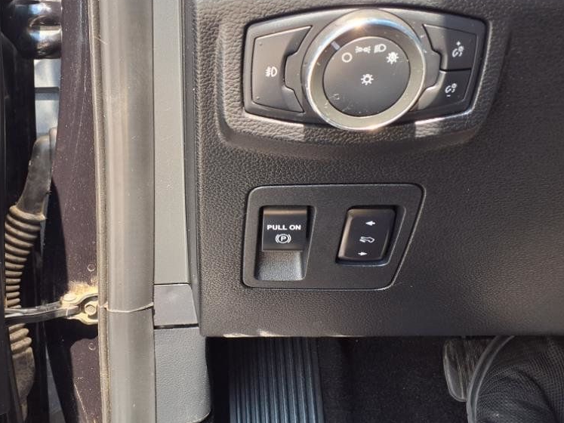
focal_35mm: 37
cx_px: 185
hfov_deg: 49.2
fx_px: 603
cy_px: 184
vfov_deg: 38.6
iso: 40
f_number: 1.9
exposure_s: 1/120
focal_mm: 3.58
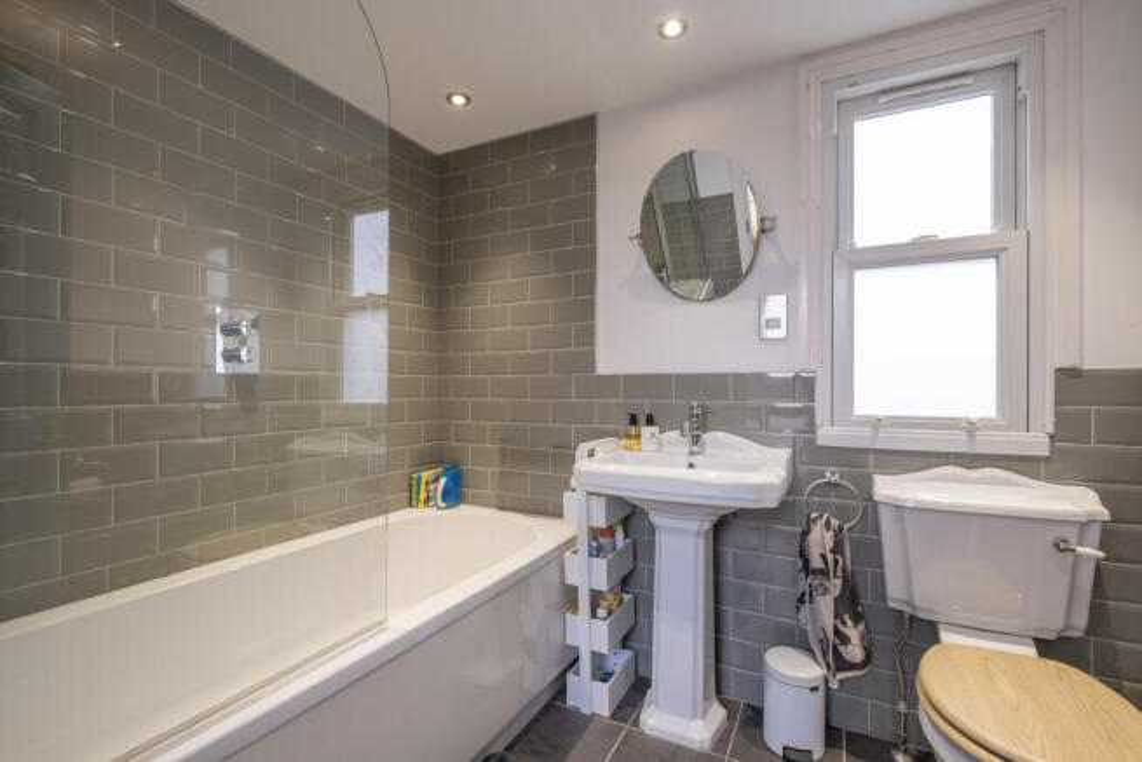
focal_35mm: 15
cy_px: 381
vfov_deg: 77.4
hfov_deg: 100.4
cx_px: 571
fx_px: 476
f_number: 7.1
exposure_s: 1/4
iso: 200
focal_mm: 10
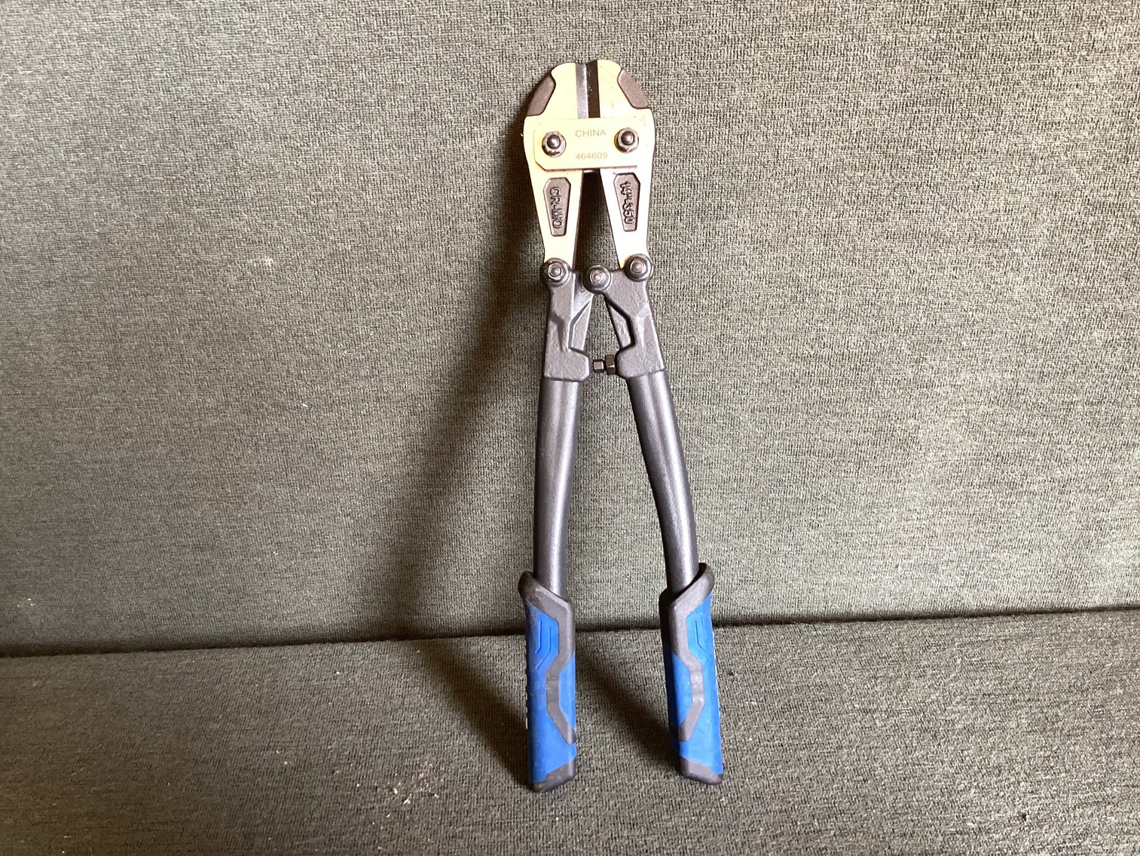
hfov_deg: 58.3
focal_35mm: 31
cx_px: 570
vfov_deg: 45.4
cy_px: 428
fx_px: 1021
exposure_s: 1/50
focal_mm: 3.3
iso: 200
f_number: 2.4
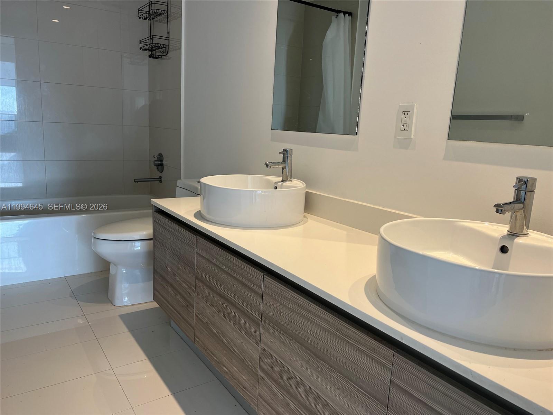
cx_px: 276
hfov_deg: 67.3
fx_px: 415
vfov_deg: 53.1
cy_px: 208
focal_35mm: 26
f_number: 1.5
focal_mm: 5.7
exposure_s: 1/120
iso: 64
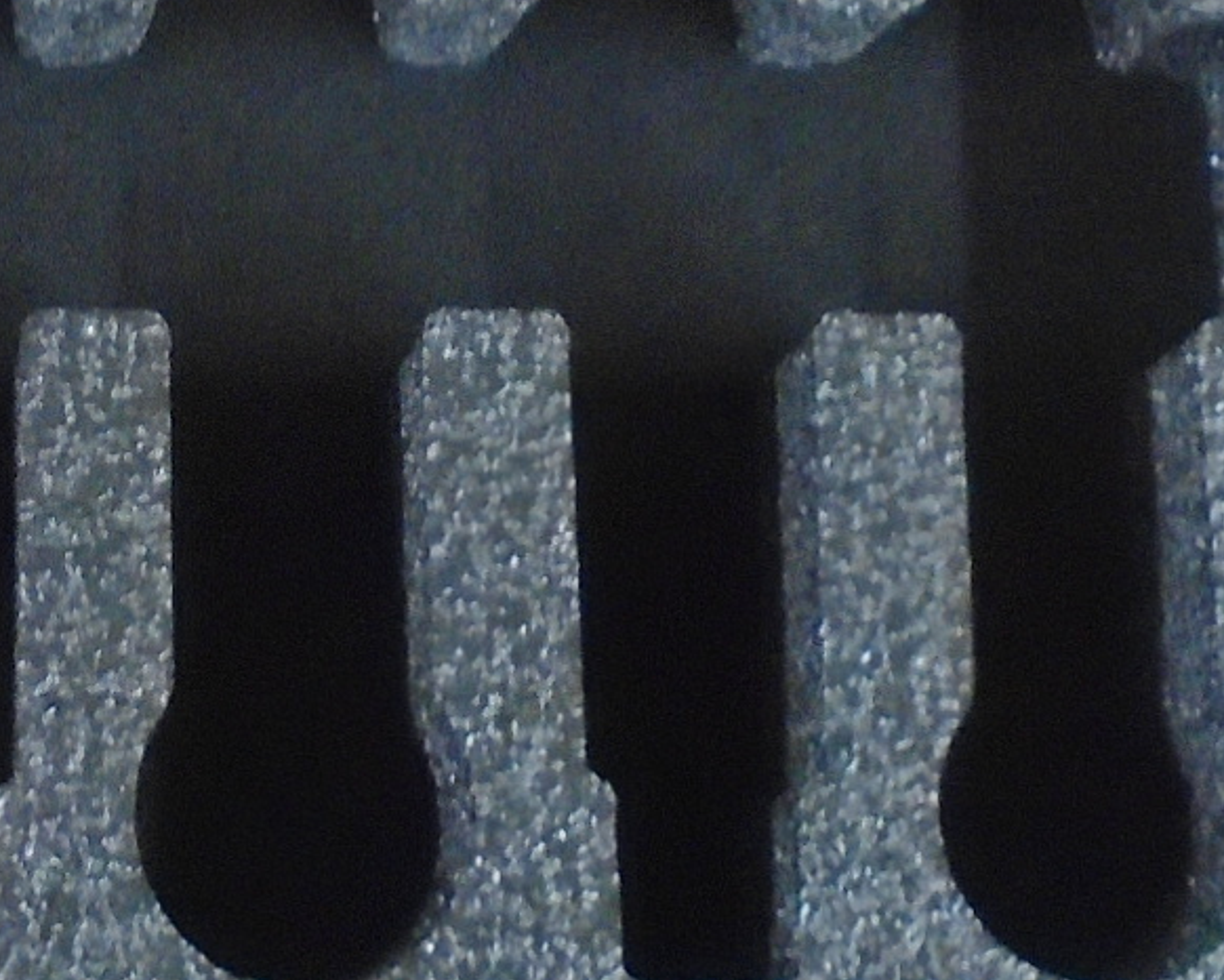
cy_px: 145
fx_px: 4095
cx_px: 118
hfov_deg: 16.8
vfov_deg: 13.6
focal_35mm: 113
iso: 500
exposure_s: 1/4
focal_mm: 4.6
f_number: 3.2
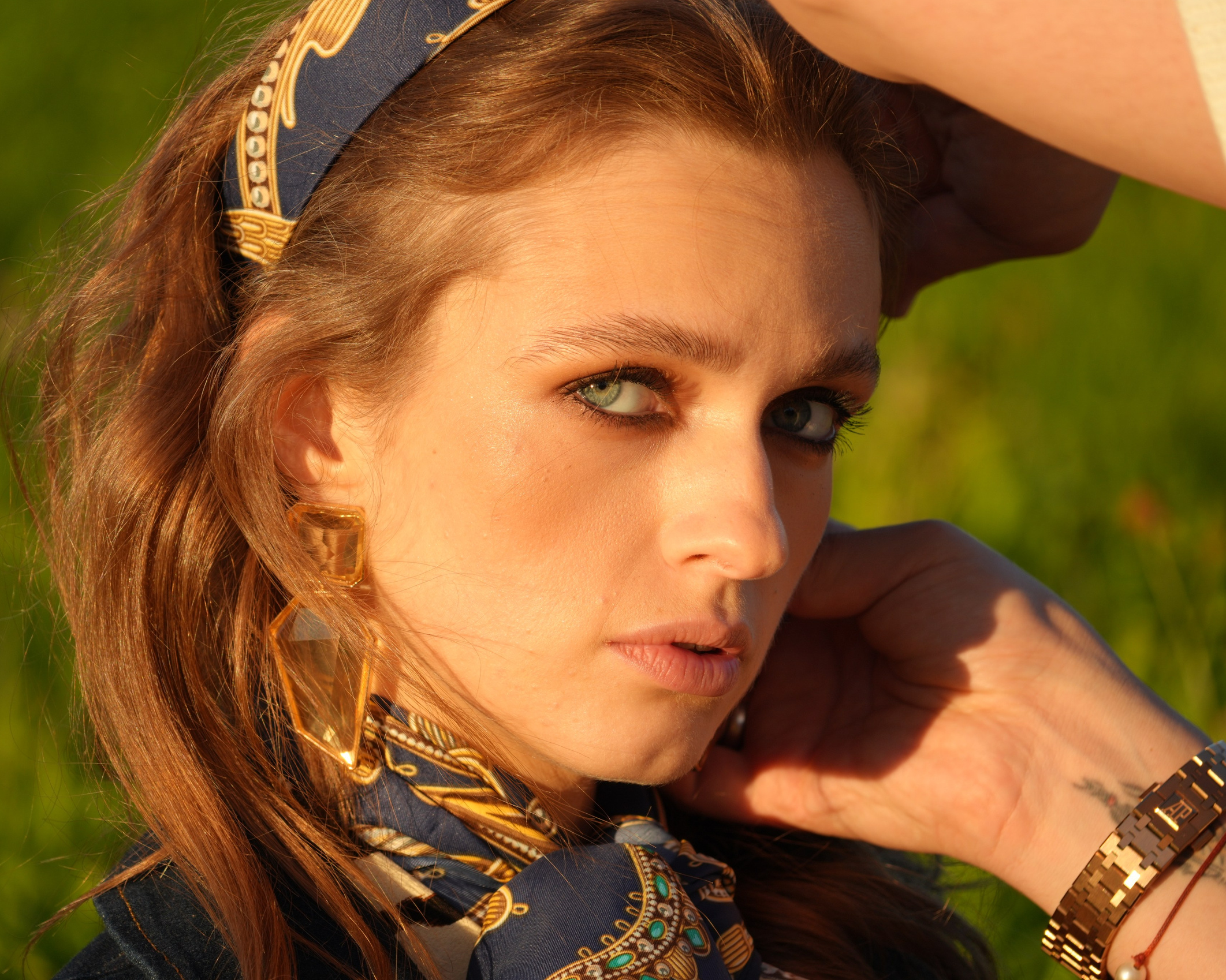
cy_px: 488
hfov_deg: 7.8
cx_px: 588
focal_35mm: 249
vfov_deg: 6.2
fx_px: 9034
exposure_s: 1/320
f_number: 7.1
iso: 200
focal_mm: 220
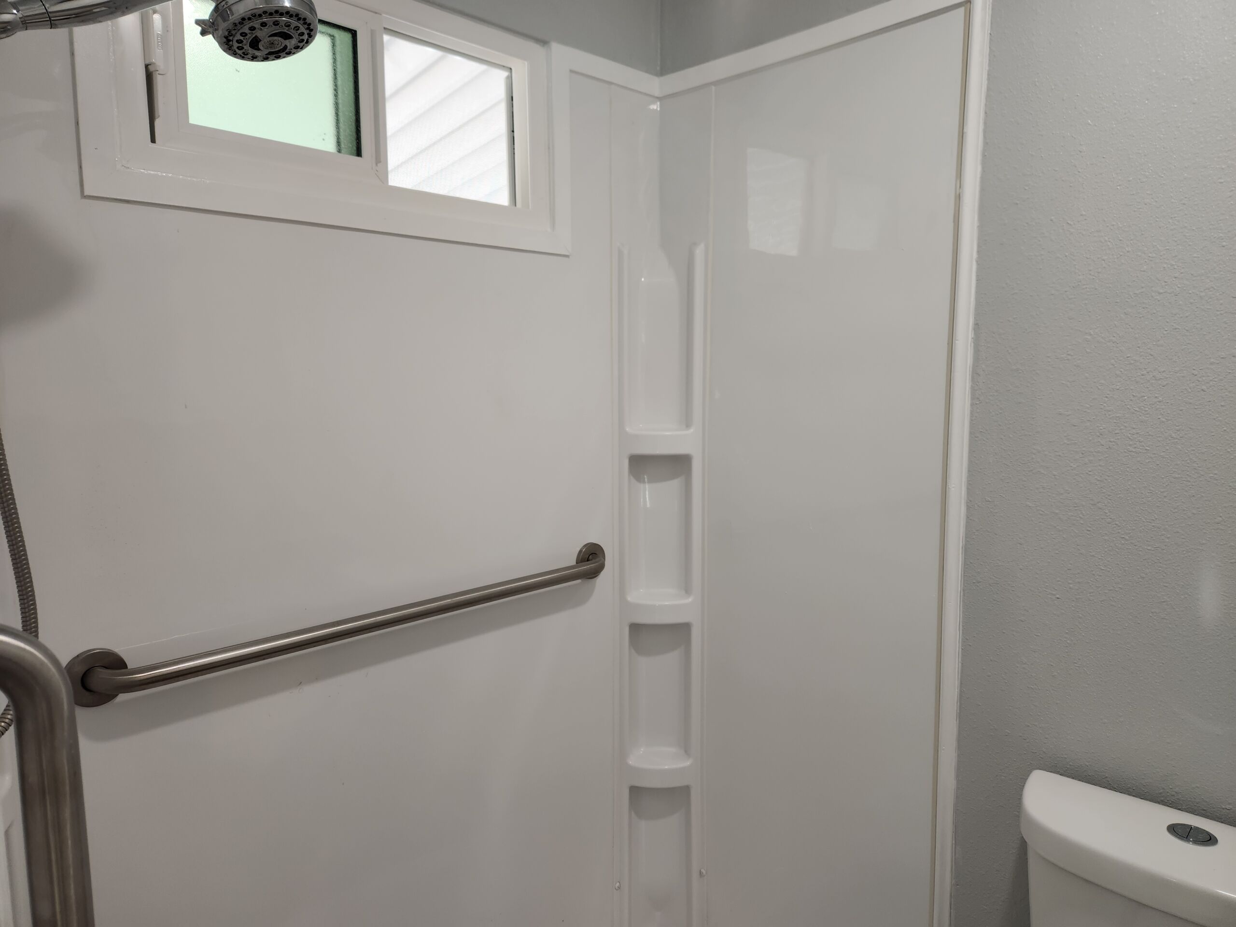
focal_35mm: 23
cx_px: 618
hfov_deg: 73.9
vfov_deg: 58.9
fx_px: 821
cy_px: 464
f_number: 1.8
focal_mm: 5.4
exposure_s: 1/120
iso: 100
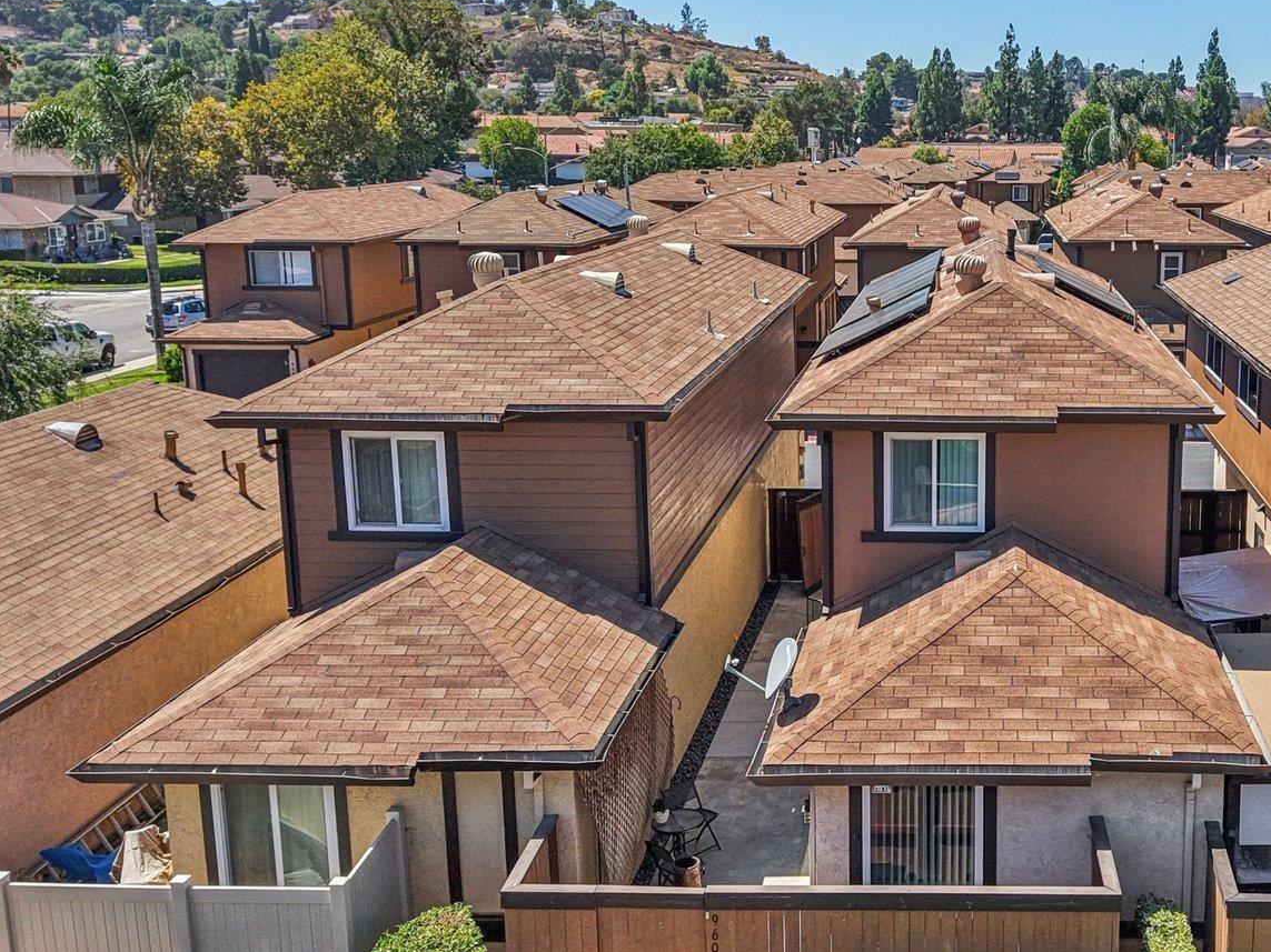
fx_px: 1579
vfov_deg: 33.6
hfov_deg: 42.5
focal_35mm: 43
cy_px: 432
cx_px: 960
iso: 170
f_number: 1.8
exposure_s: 1/6000
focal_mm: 8.67
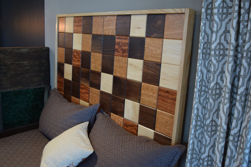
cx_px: 126
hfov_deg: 53.1
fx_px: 251
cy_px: 84
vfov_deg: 36.9
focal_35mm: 36
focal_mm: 24
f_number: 4
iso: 1400
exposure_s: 1/60
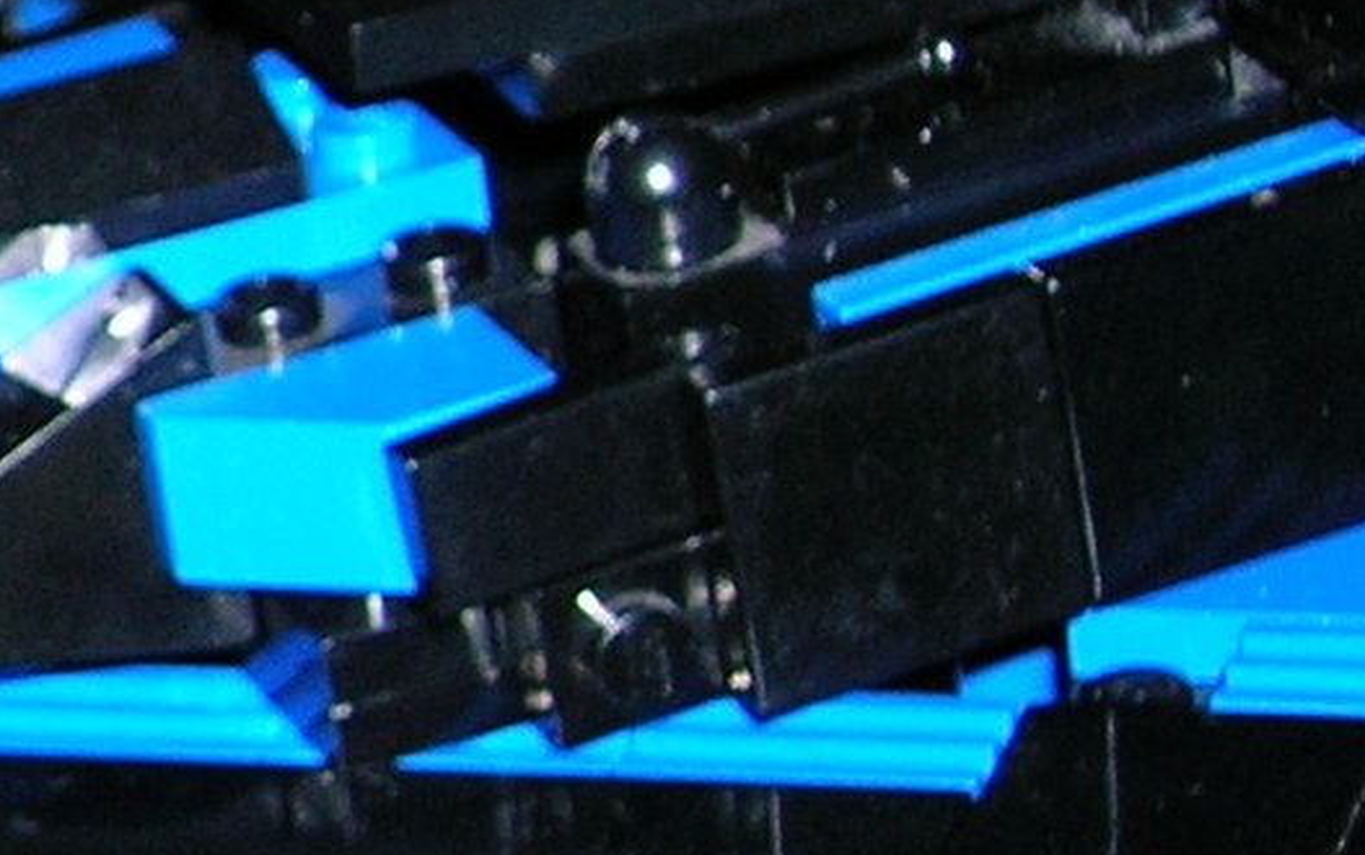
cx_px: -1471
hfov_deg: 10.0
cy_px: 31
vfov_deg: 6.8
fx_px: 7184
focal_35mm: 193
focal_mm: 7
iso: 50
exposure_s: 1/60.1
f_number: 3.1
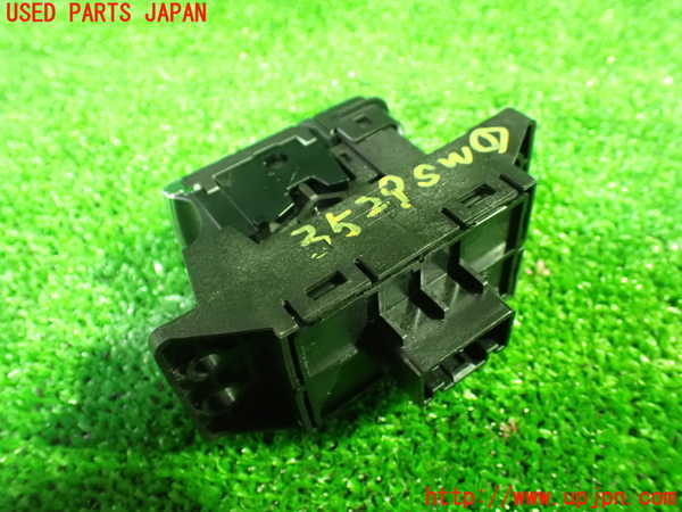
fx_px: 591
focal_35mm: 30
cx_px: 341
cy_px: 256
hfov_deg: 60.0
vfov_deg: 46.8
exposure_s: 1/25
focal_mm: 5.4
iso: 1600
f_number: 2.3
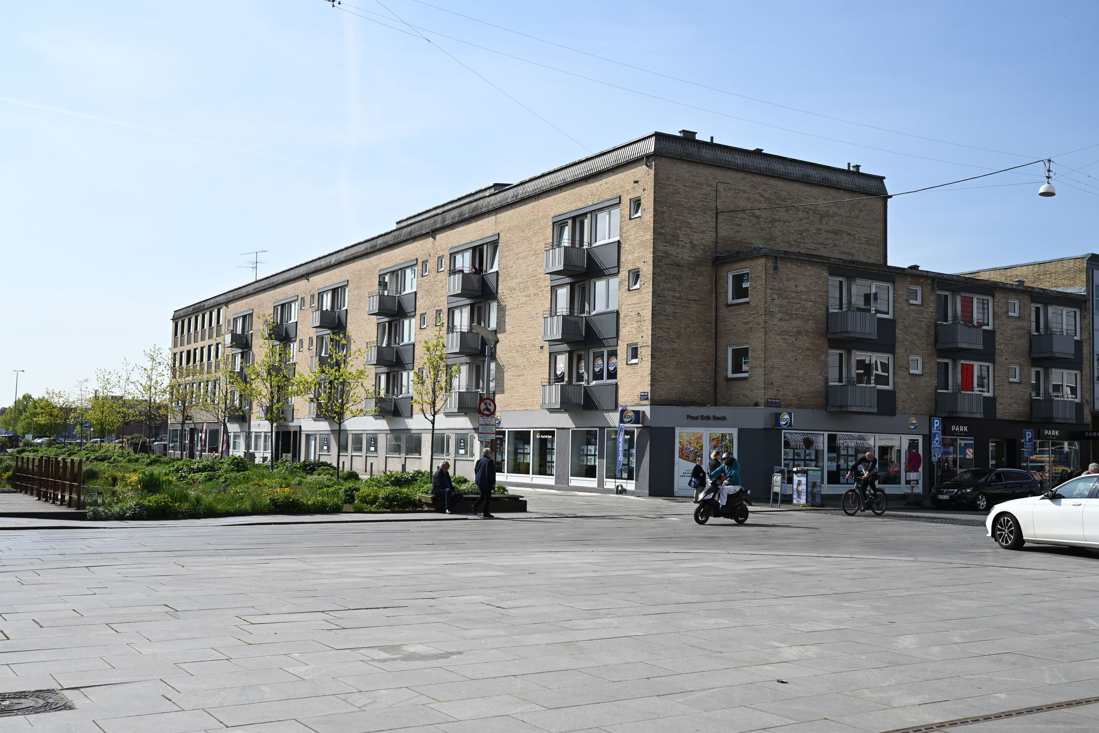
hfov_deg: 49.5
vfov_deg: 34.2
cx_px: 581
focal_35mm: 39
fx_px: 1190
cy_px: 366
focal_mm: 35
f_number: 3.5
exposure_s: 1/2000
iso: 100
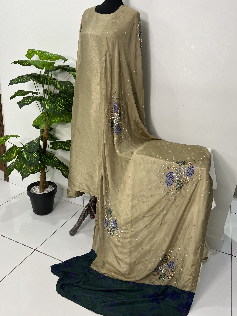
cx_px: 118
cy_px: 158
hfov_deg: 53.1
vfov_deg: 67.3
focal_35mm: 26
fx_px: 237
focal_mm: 5.7
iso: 125
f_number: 1.5
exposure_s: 1/100
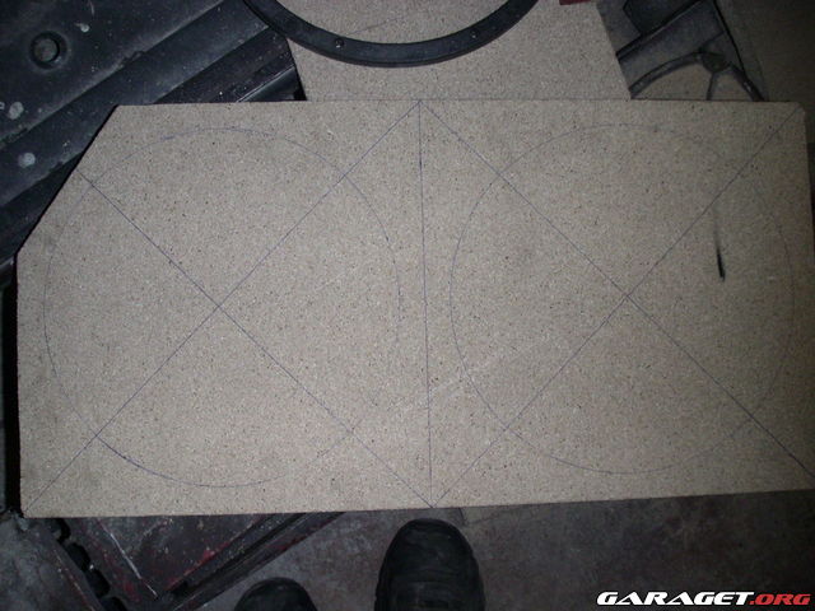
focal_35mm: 38
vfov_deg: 37.7
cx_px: 408
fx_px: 895
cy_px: 306
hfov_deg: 49.0
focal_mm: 6
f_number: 6.6
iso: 160
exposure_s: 1/50
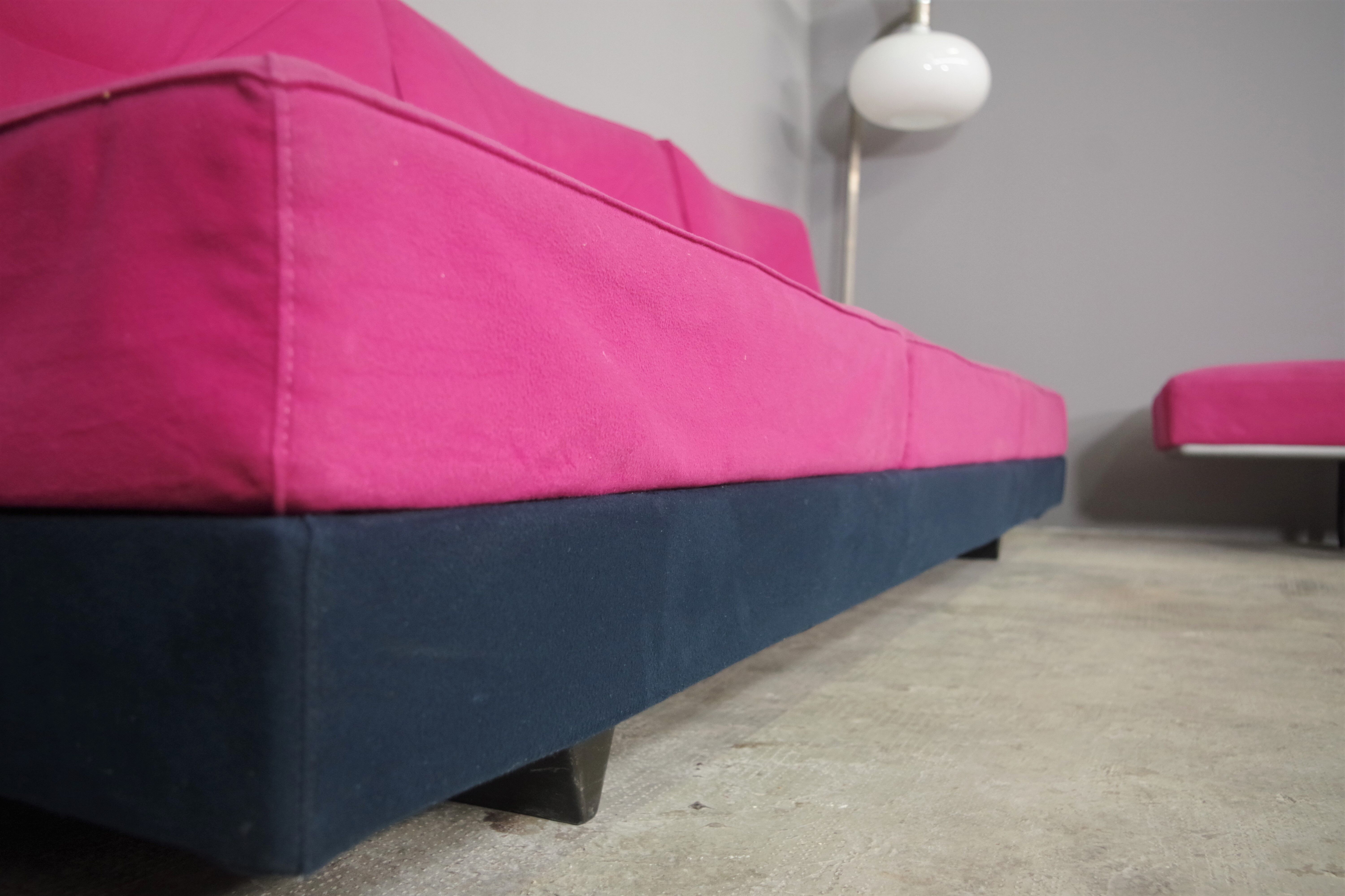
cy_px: 448
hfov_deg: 61.9
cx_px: 672
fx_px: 1121
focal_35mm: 30
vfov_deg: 43.6
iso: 1600
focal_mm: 20
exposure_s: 1/60
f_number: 4
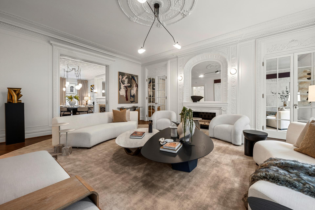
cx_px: 158
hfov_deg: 104.3
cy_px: 105
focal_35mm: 14
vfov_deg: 81.2
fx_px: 122
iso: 320
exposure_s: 1/5
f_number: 8
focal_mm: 14
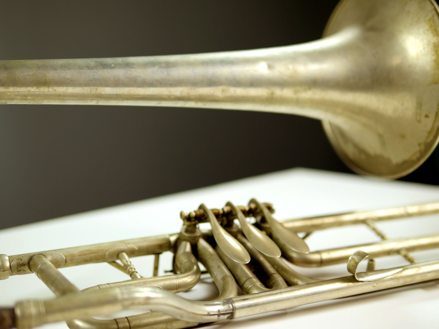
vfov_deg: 29.1
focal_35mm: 50
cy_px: 164
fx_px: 634
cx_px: 220
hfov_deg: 38.2
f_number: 1.6
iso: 200
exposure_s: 1/320
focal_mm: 25
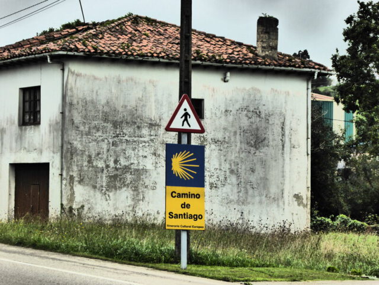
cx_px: 190
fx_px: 1358
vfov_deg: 12.0
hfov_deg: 15.9
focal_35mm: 124
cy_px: 142
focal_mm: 22.3
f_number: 5.2
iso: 160
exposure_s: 1/160
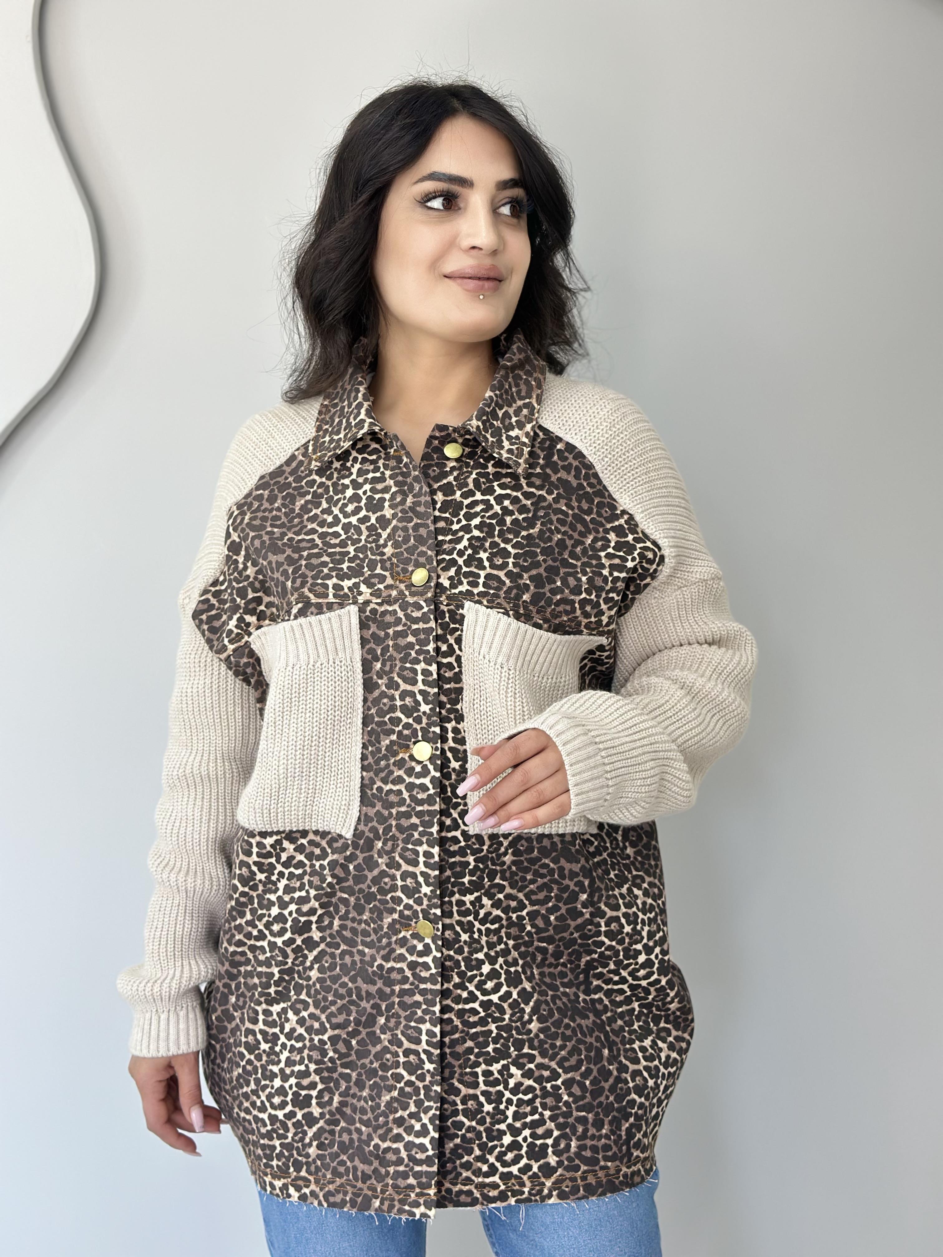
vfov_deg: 39.7
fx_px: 1743
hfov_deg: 30.3
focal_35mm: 48
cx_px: 472
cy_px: 628
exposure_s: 1/101
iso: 125
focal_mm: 6.86
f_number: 1.78
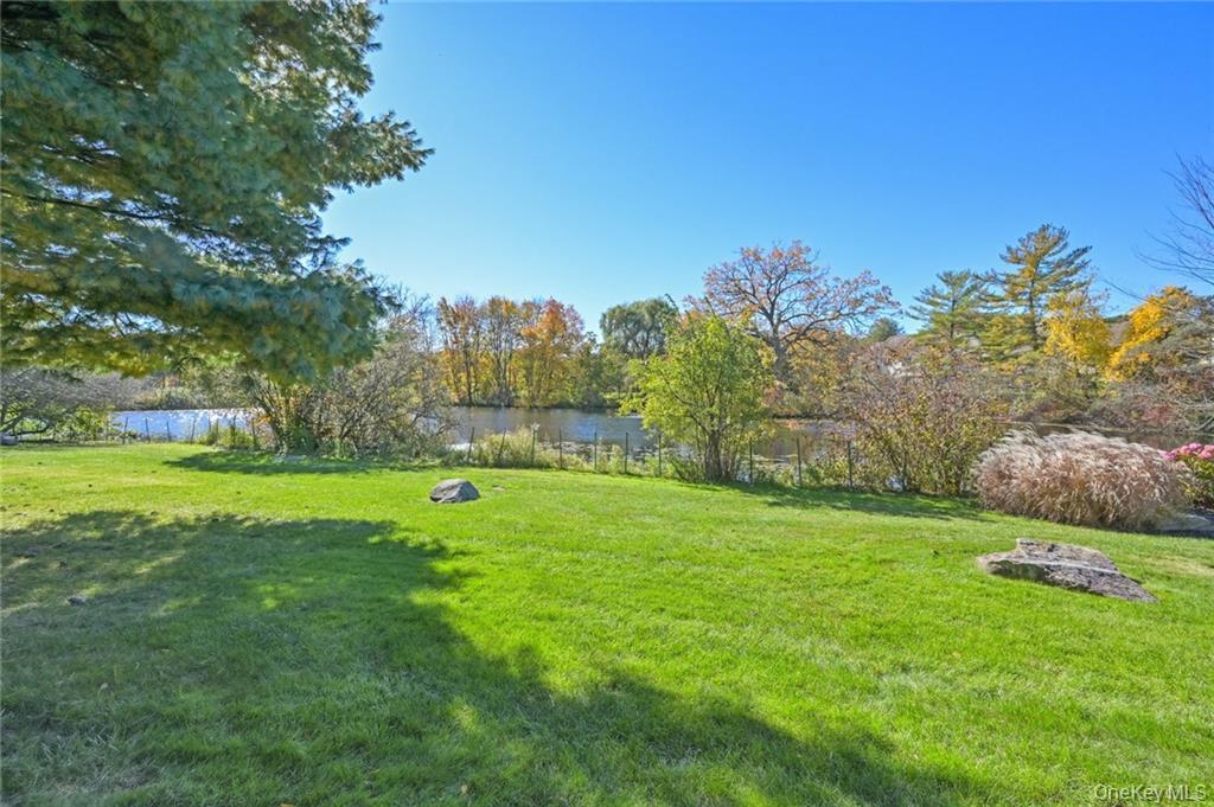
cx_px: 607
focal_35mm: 14
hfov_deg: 104.3
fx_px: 472
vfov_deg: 81.1
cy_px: 404
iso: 800
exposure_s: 1/1250
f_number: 8
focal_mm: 14
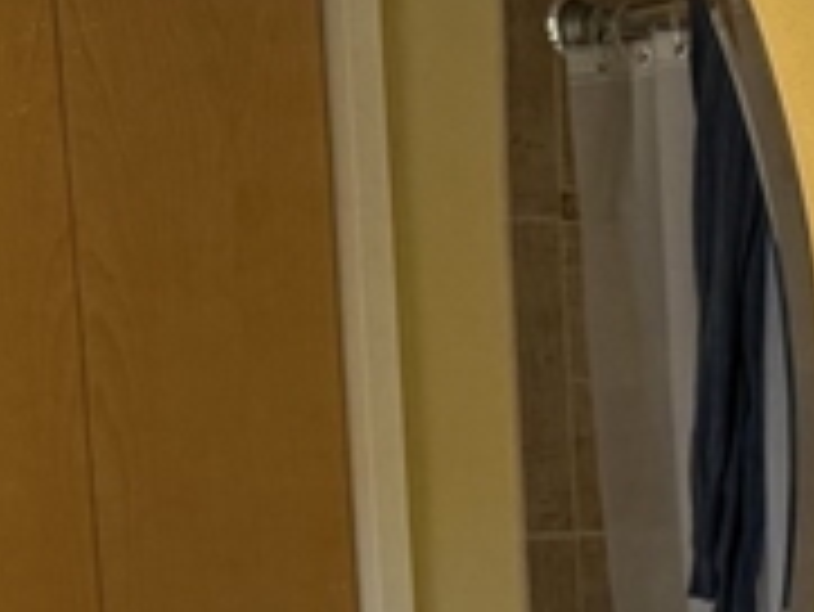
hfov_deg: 14.4
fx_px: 3200
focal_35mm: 136
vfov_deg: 10.6
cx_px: 720
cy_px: 837
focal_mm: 6.76
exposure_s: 1/120
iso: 250
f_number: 1.78
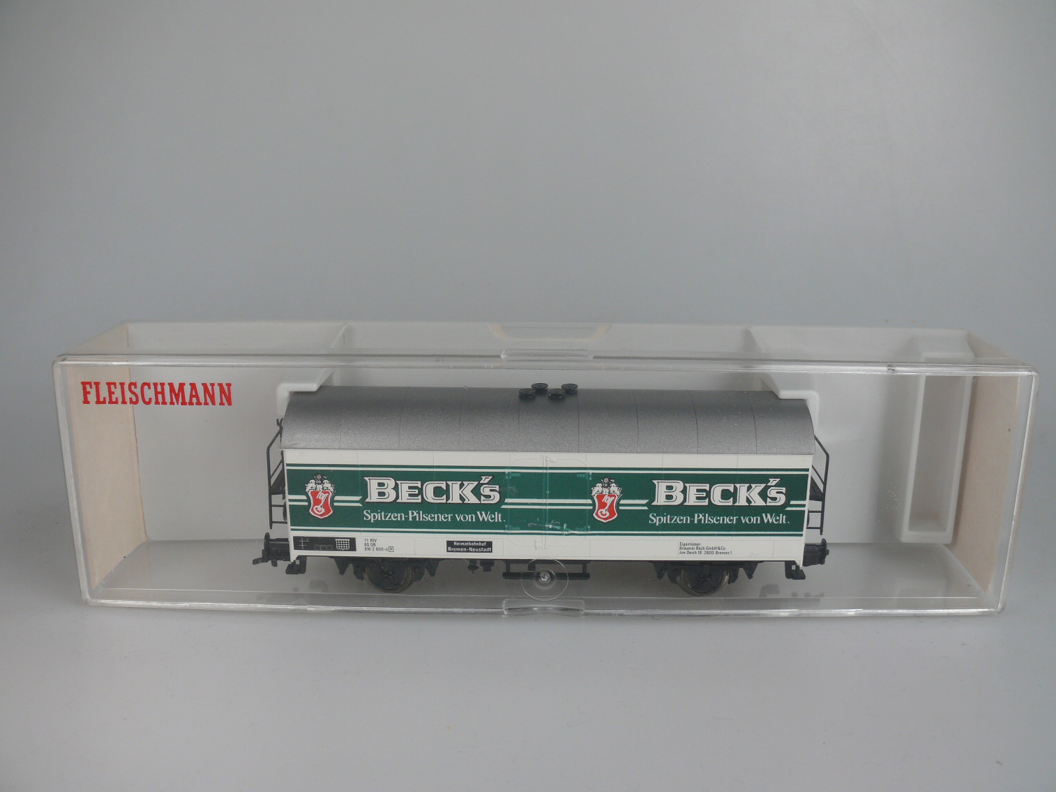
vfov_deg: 38.7
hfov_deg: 50.1
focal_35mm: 37
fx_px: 1129
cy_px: 398
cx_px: 543
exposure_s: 1/125
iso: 100
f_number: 3.6
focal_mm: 7.4
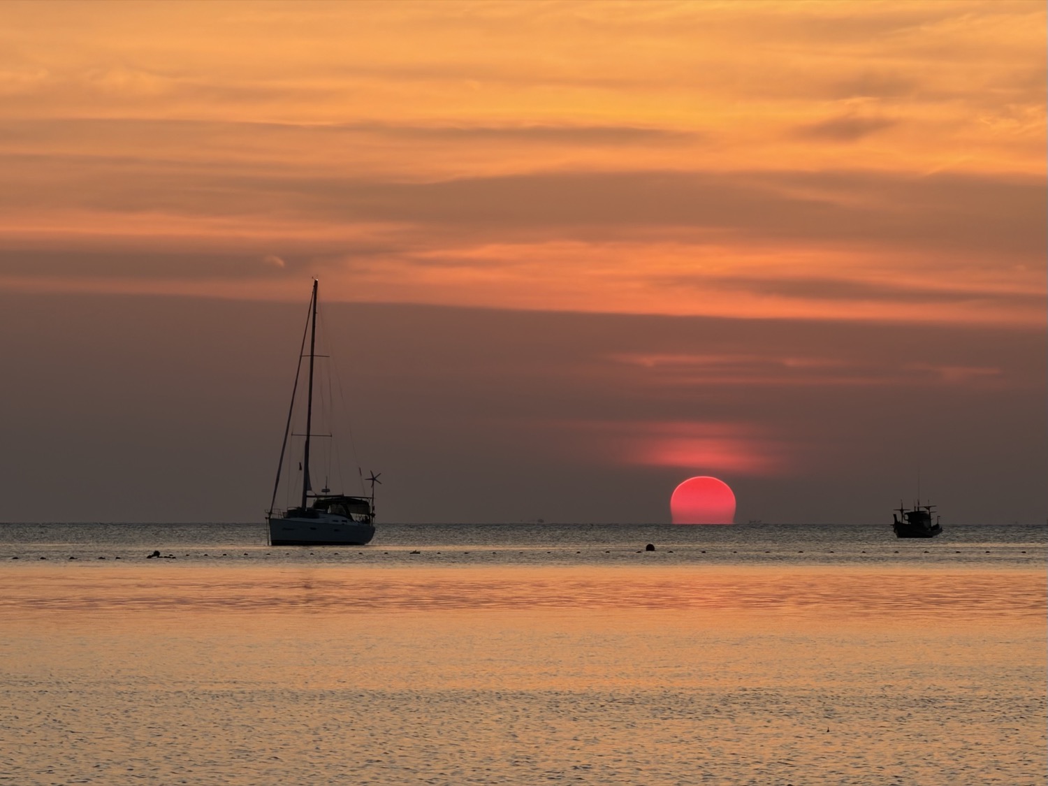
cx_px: 524
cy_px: 393
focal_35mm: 200
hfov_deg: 9.9
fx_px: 6055
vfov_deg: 7.4
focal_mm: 16.89
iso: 50
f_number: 2.8
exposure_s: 1/384
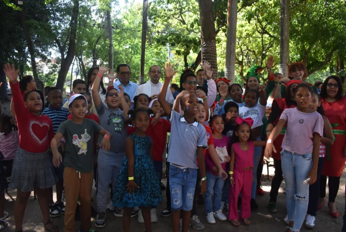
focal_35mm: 30
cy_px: 116
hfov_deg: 61.9
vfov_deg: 43.7
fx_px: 289
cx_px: 173
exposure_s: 1/125
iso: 800
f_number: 5.6
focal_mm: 20
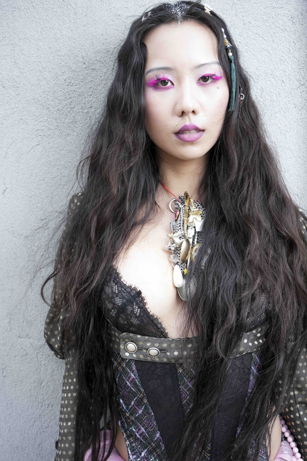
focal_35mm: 45
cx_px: 154
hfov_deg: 29.9
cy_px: 230
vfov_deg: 43.6
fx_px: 576
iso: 250
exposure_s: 1/200
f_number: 8
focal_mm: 45
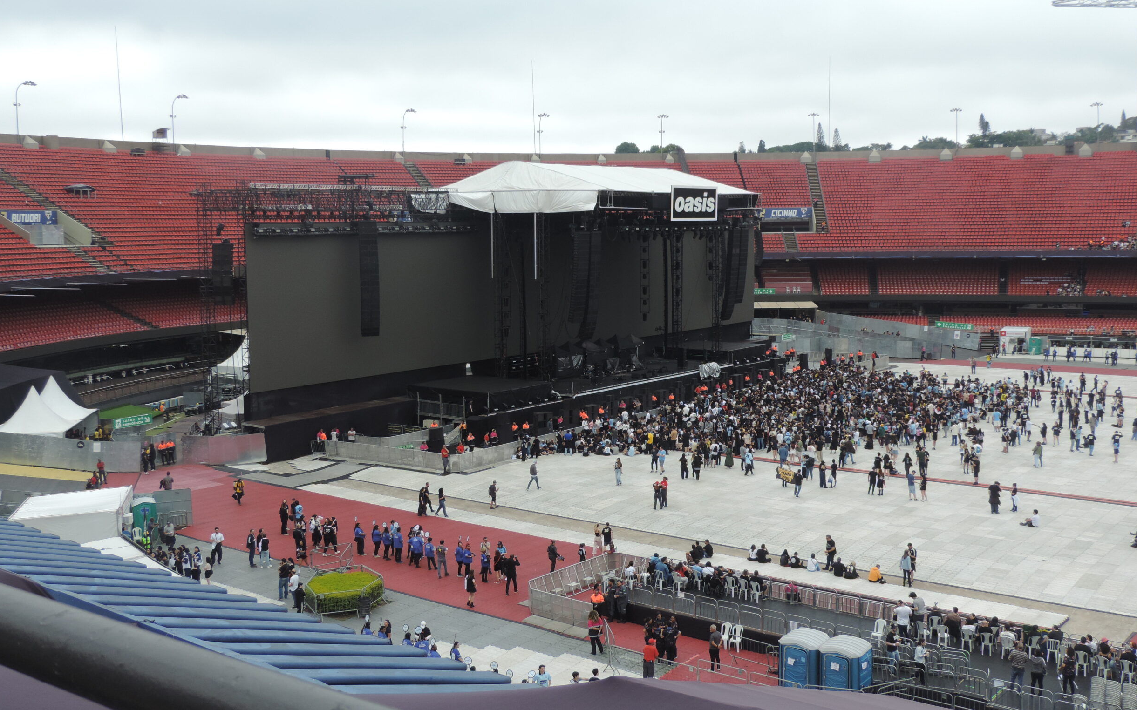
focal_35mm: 38
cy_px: 331
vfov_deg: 33.6
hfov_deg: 51.5
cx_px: 577
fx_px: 1177
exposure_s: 1/100
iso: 80
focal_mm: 6.2
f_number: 3.3
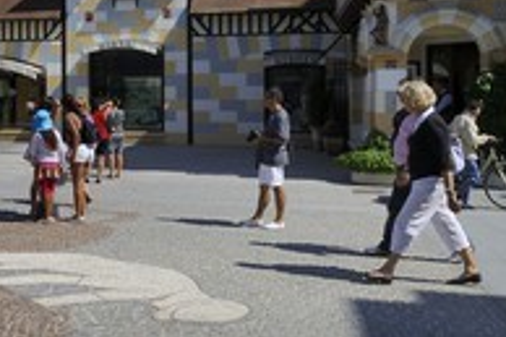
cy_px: 81
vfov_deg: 25.6
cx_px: -3
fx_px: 730
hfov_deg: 34.7
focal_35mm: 52
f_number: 14
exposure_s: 1/200
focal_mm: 24
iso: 200
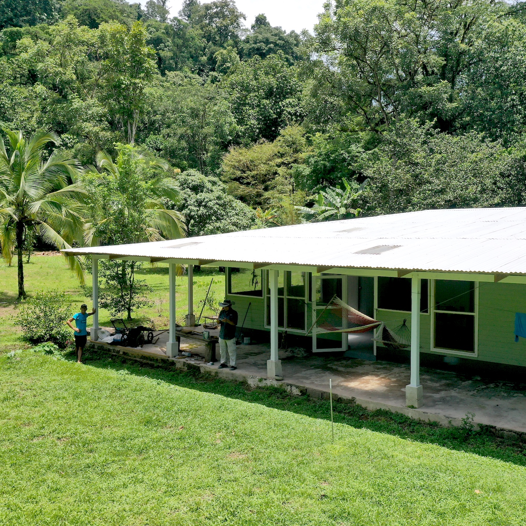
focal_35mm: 36
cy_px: 263
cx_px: 315
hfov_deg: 45.8
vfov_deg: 46.0
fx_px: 619
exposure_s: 1/500
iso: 100
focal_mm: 10.26
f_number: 6.3
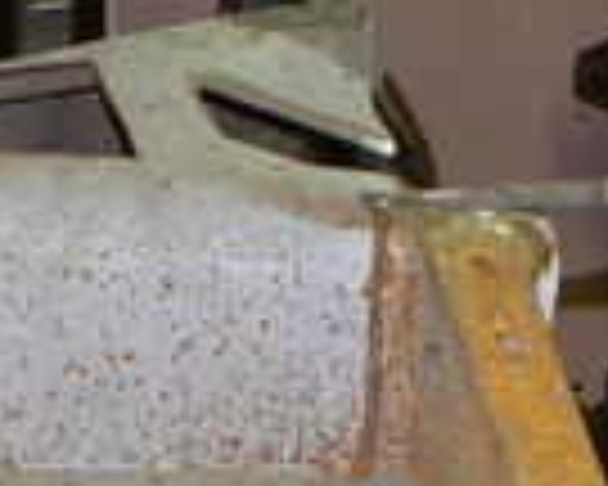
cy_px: 464
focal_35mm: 167
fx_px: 3005
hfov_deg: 11.0
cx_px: -369
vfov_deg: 9.2
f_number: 2.8
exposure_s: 1/30
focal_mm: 6
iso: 100
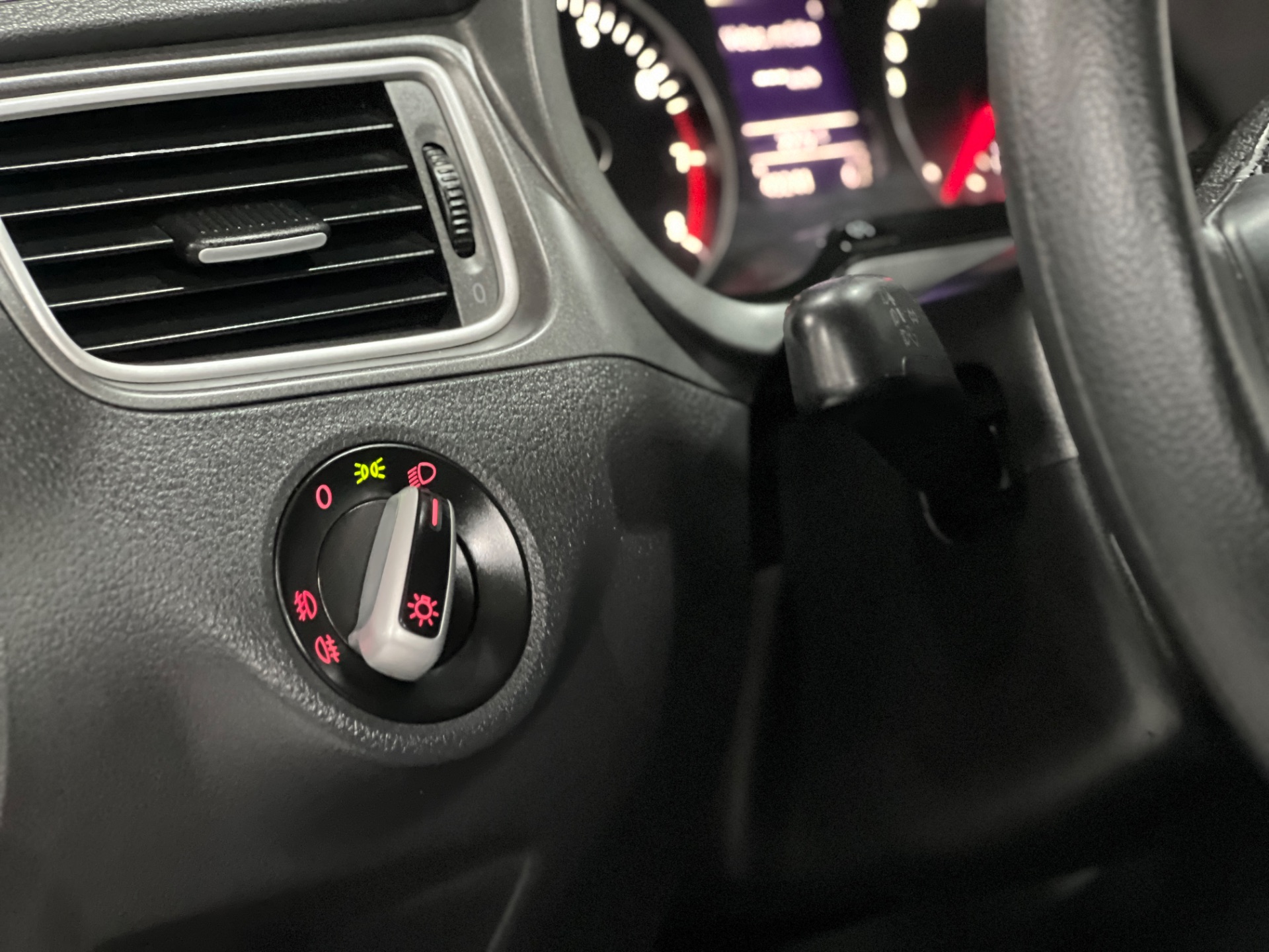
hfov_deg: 25.3
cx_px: 634
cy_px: 476
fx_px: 2823
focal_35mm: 77
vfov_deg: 19.1
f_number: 2.8
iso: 1000
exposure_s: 1/15
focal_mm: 9
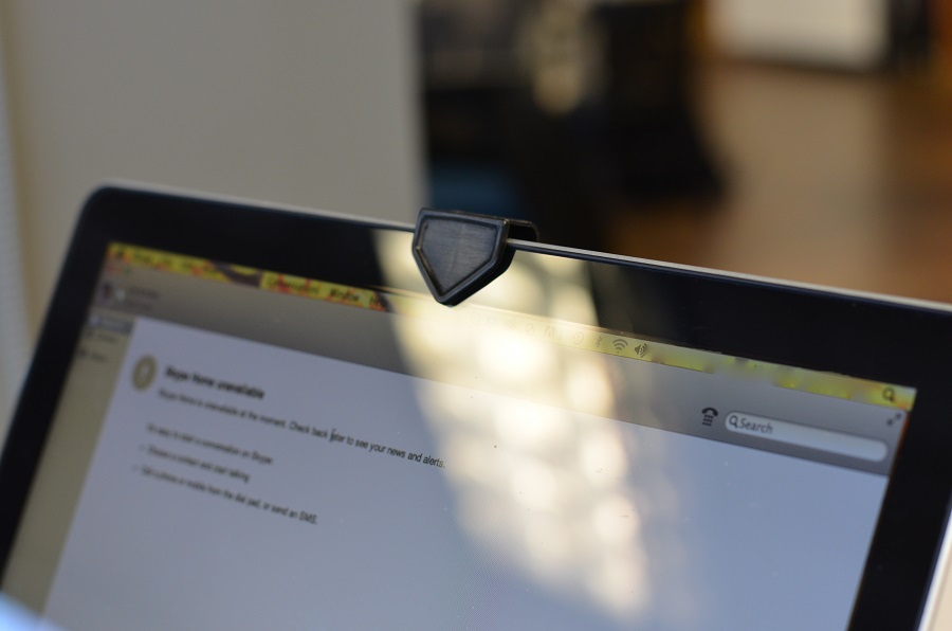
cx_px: 476
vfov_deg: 18.1
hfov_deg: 27.0
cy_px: 316
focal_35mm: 75
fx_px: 1979
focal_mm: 50
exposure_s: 1/60
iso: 560
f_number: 4
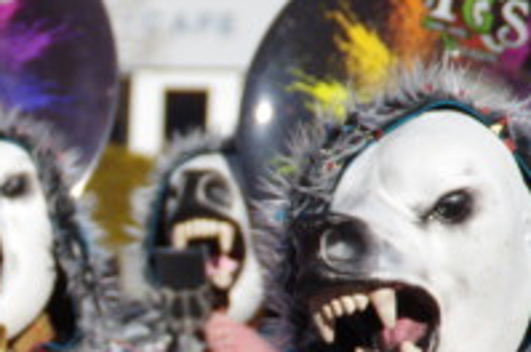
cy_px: 417
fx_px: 6553
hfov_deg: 4.6
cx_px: -131
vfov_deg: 3.1
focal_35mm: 445
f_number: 8
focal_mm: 118
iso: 100
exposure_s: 1/400
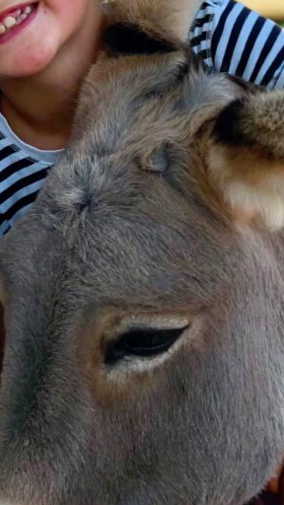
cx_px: 187
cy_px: 175
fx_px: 2276
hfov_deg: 7.1
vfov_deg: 12.6
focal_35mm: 170
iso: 16
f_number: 2.4
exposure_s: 1/233
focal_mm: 6
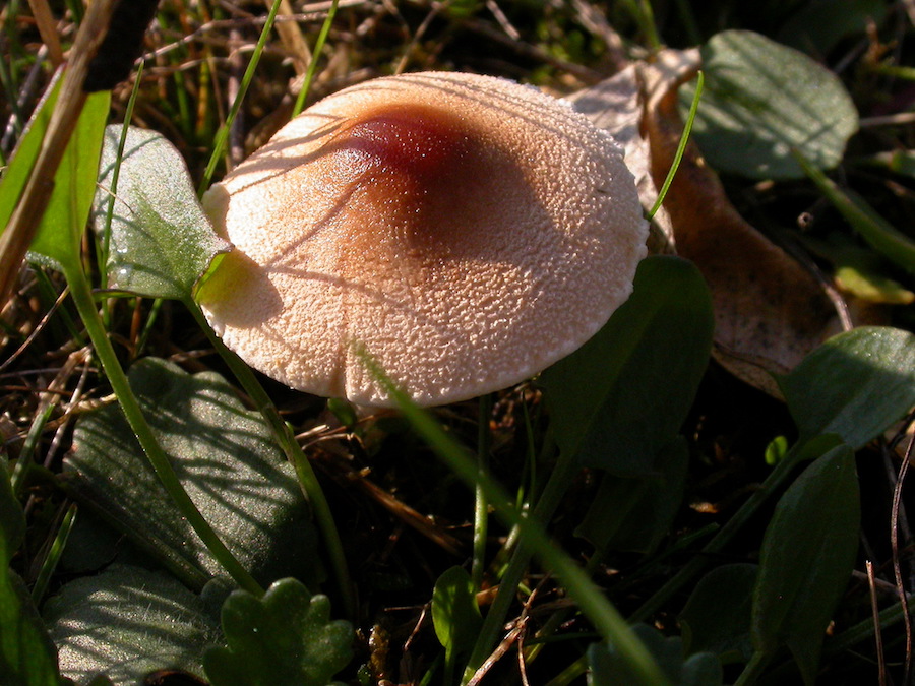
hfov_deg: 24.4
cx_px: 458
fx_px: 2115
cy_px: 343
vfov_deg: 18.4
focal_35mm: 80
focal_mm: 16.7
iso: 200
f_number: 7.2
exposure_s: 1/619
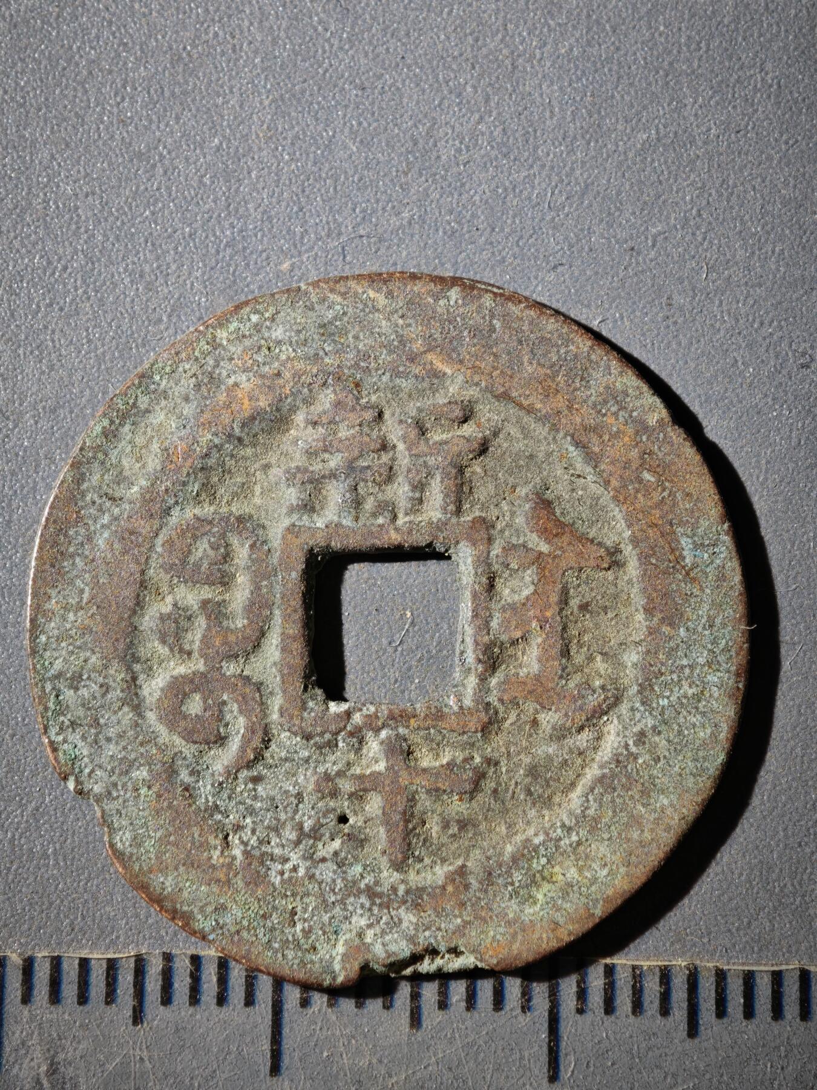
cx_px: 408
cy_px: 545
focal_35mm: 100
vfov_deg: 19.6
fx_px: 3147
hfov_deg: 14.8
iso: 160
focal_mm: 9
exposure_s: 1/100
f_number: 2
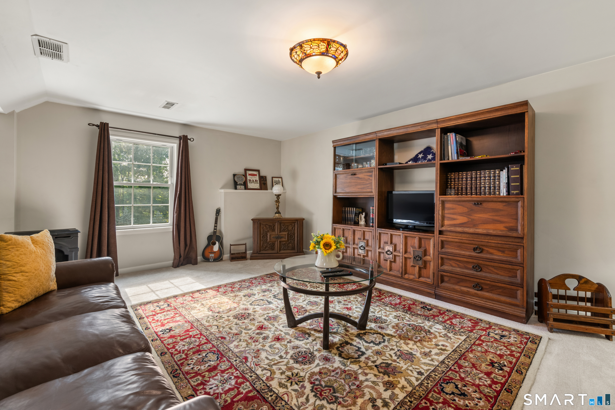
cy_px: 205
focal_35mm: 16
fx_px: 273
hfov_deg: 96.7
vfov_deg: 73.7
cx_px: 308
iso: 250
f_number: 11
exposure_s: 1/3
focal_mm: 16
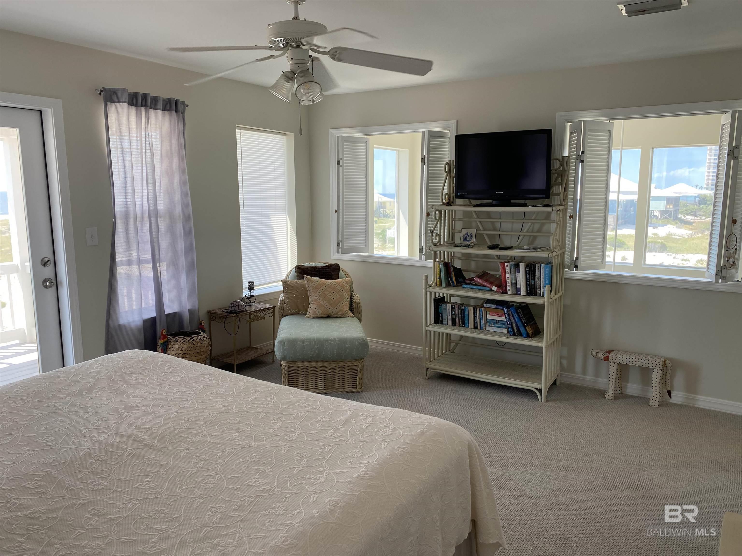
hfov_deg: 67.3
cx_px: 371
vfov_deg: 53.1
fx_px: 557
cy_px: 278
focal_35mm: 26
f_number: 1.8
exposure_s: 1/180
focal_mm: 4.25
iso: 32
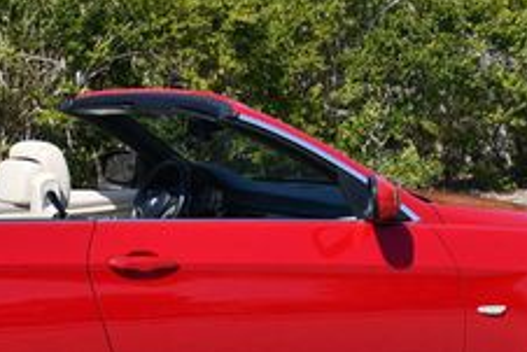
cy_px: 138
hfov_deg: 12.4
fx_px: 2402
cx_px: 65
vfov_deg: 8.4
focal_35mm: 164
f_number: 8
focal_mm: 29
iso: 100
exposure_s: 1/250
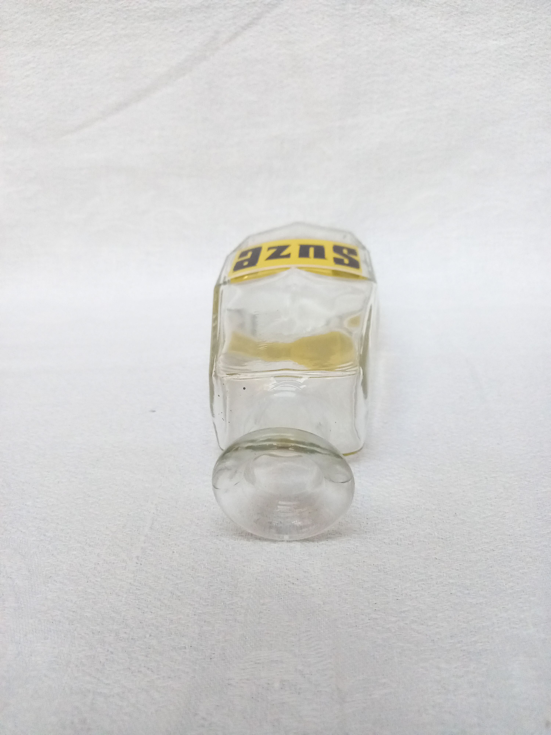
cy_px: 368
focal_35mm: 25
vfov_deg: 69.4
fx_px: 531
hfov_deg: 54.9
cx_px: 276
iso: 800
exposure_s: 1/410
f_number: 2
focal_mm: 4.6
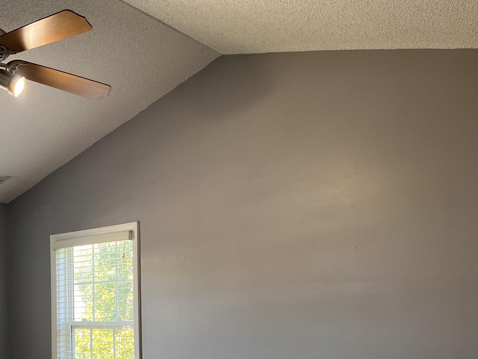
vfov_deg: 31.8
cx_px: 80
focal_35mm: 44
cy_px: 299
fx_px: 608
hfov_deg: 40.7
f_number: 1.6
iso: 80
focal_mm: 5.1
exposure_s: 1/60
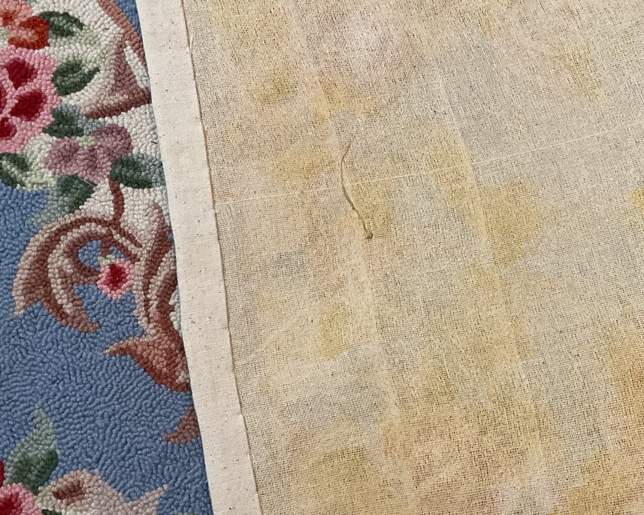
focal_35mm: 50
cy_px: 234
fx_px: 953
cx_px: 423
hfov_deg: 37.0
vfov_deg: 30.2
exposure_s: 1/50
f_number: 1.8
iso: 100
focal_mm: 3
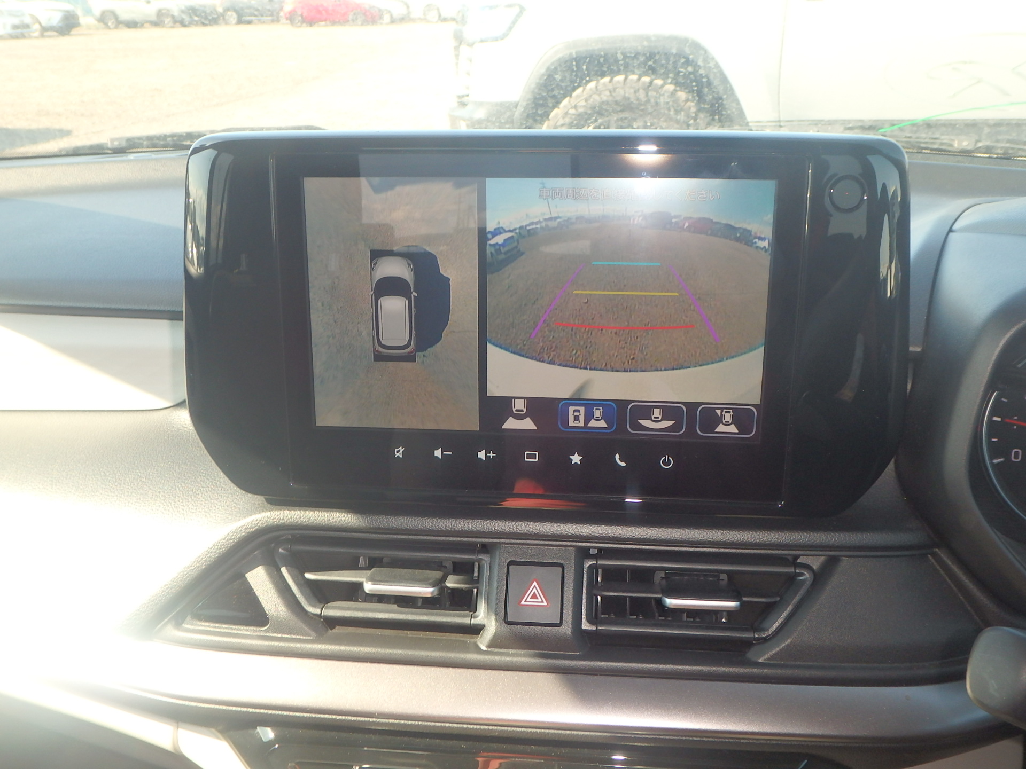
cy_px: 384
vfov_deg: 45.4
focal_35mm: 31
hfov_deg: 58.4
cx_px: 513
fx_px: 919
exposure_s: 1/80
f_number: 4.7
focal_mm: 5.6
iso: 125
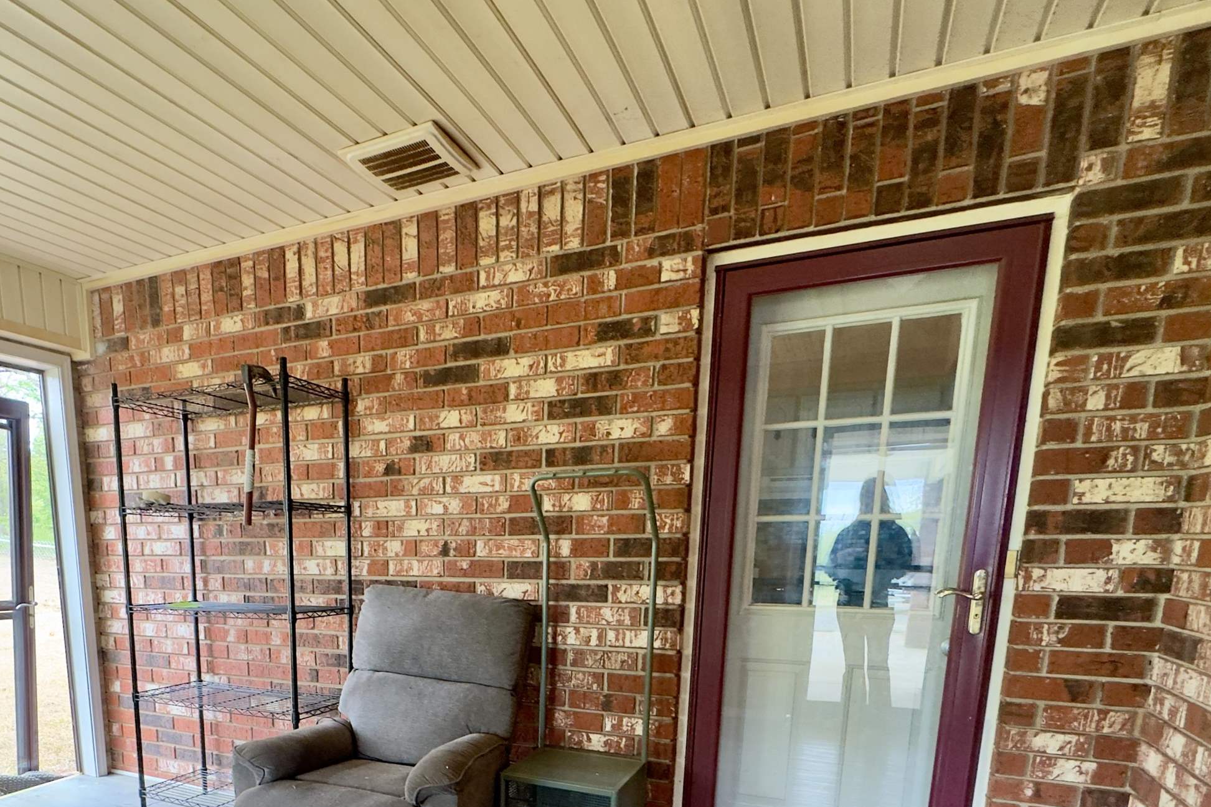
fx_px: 774
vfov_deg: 50.2
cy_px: 696
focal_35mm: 23
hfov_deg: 74.3
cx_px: 428
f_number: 2.2
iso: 500
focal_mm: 2.22
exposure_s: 1/60
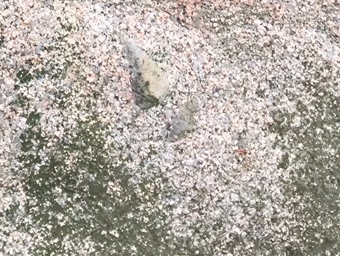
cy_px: -248
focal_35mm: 103
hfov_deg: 19.0
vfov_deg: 12.7
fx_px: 1012
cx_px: 126
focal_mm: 4.15
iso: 32
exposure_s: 1/40
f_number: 2.2
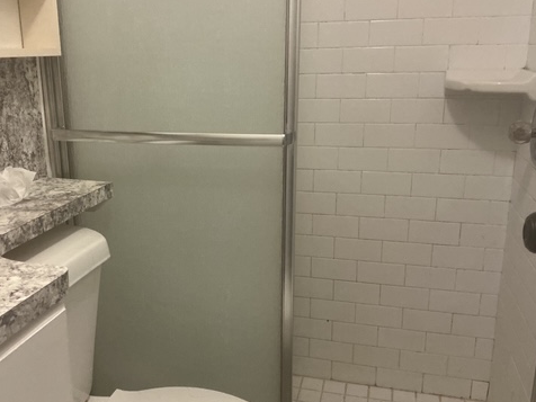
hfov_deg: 47.5
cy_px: 212
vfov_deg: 36.8
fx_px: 604
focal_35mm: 39
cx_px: 205
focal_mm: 3
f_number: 1.8
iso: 200
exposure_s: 1/40
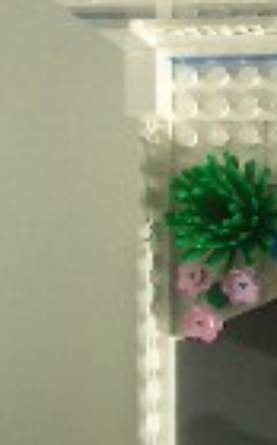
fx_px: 2062
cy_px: 165
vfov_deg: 12.3
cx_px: 551
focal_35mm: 170
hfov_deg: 7.4
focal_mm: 5.8
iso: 50
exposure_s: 1/640
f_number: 4.3
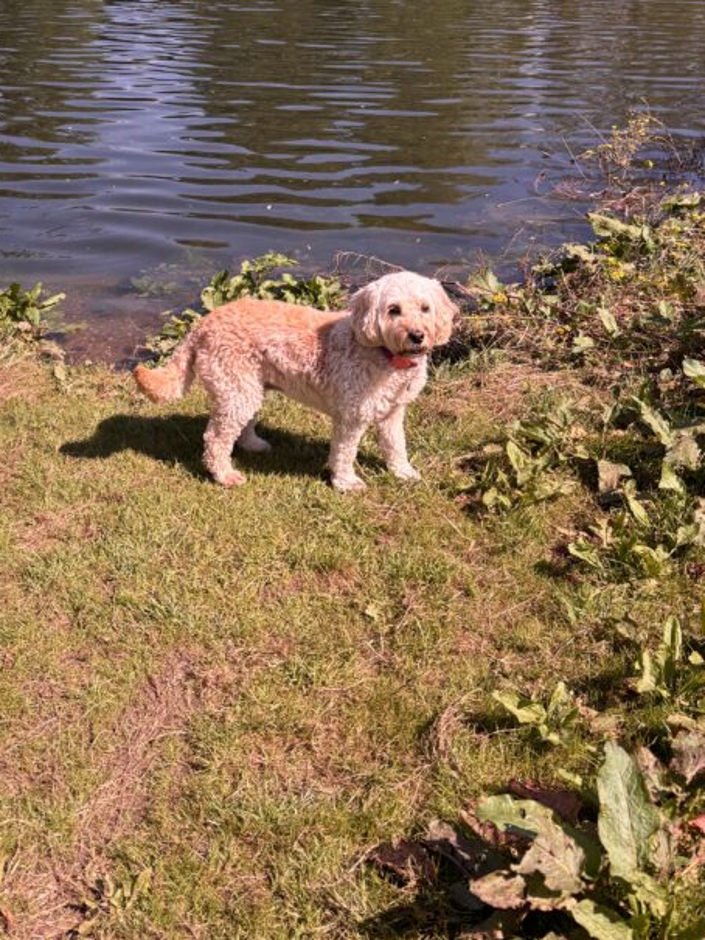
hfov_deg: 32.7
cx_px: 264
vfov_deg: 41.2
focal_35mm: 44
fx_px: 1194
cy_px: 197
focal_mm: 5.96
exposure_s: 1/1543
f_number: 1.6
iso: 50
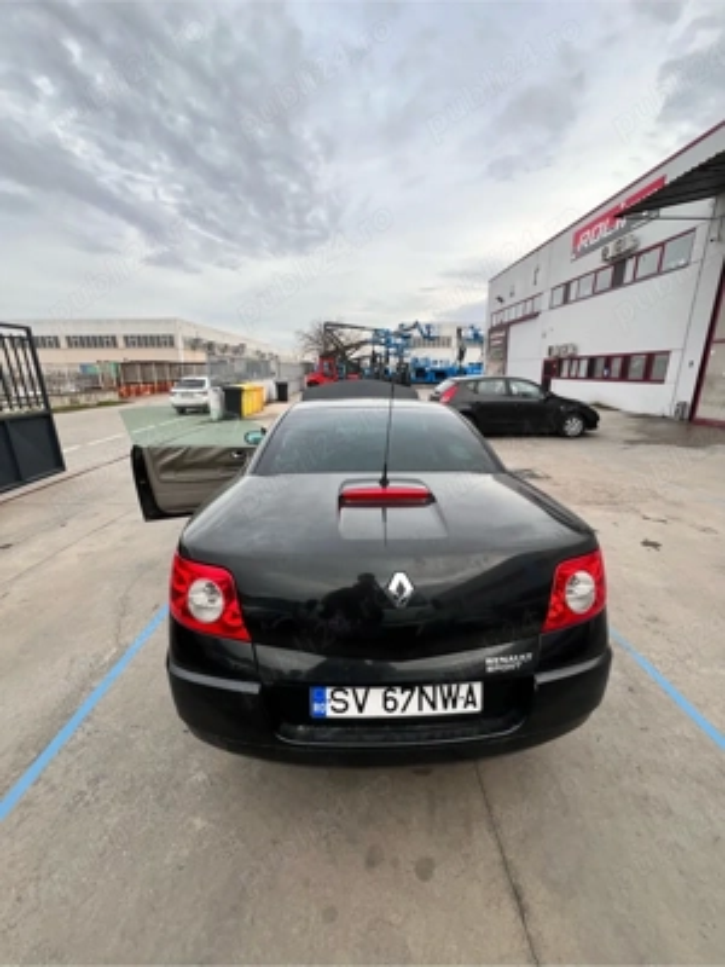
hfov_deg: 89.9
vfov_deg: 106.2
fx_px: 363
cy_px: 484
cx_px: 362
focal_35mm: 13
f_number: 1.8
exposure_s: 1/99
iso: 32
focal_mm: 1.57
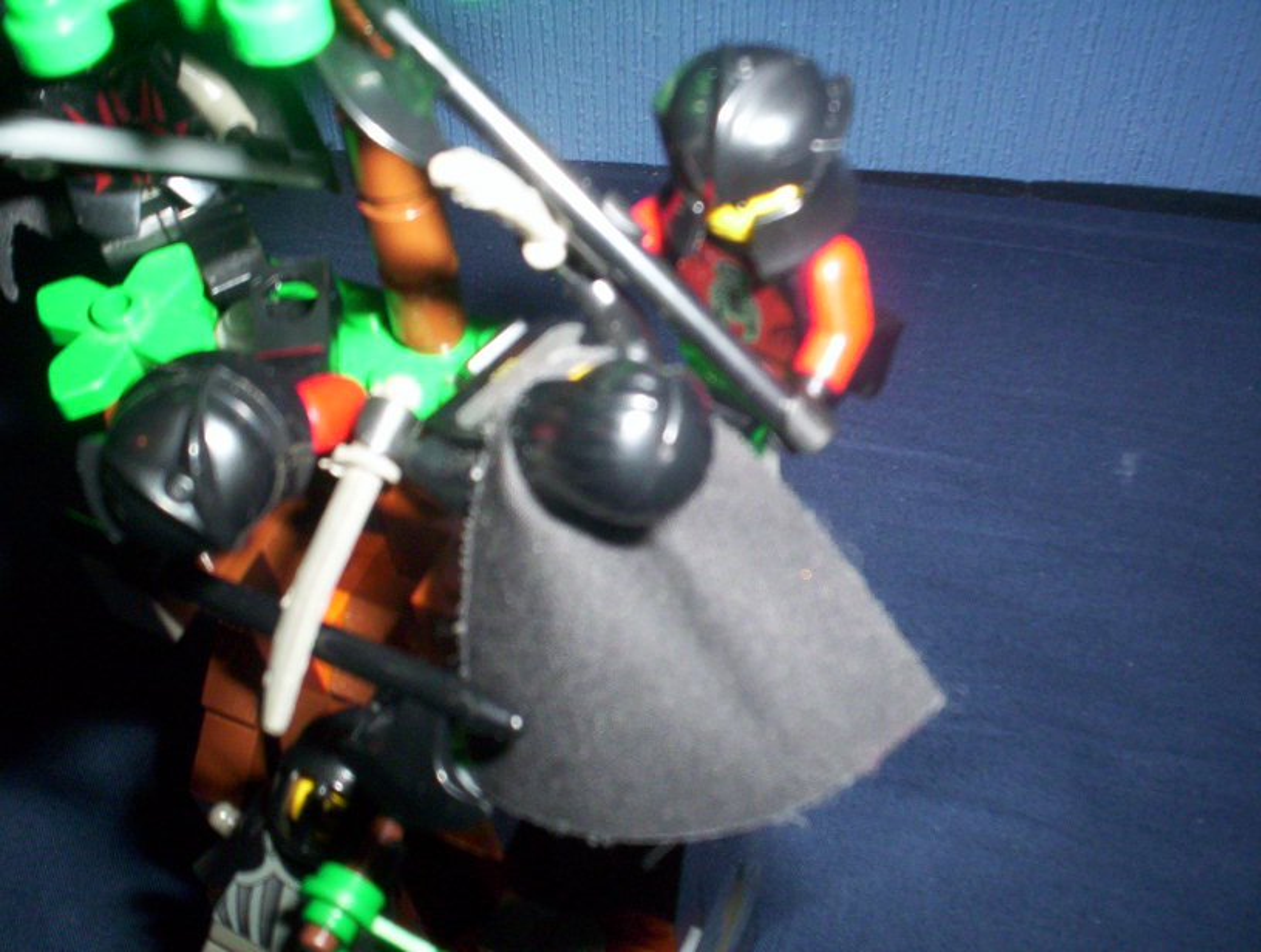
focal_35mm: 38
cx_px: 630
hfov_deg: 48.9
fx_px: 1388
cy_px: 476
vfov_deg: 37.9
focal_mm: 4.99
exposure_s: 1/60
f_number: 4.5
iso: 140
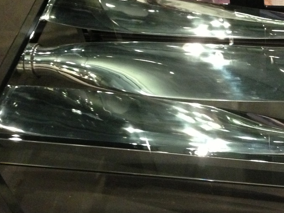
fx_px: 509
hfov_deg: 30.6
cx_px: 214
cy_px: 132
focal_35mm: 62
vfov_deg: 23.6
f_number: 2.4
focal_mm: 4.13
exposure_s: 1/15
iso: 400
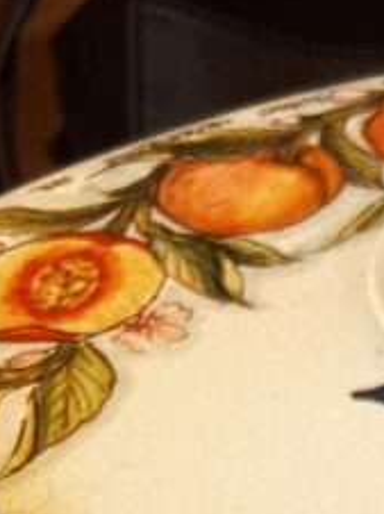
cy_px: 896
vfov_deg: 14.8
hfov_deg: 11.1
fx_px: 1749
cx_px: 829
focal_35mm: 118
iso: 50
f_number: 1.5
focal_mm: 5.7
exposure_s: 1/894
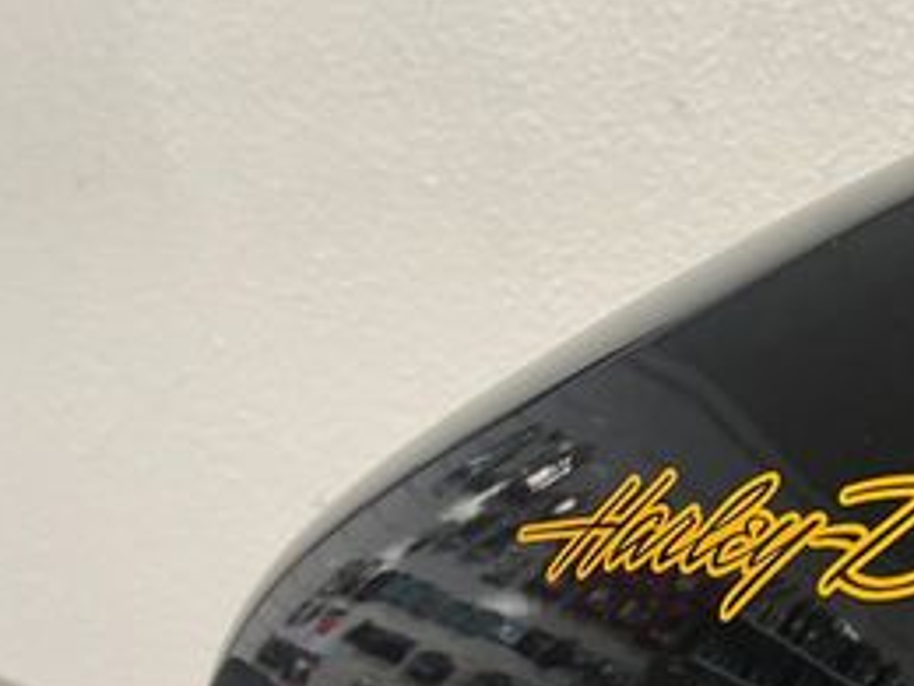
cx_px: 865
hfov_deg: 28.8
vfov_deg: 22.6
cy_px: 563
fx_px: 1690
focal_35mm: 64
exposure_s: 1/50
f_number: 1.6
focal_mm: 5.1
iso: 100
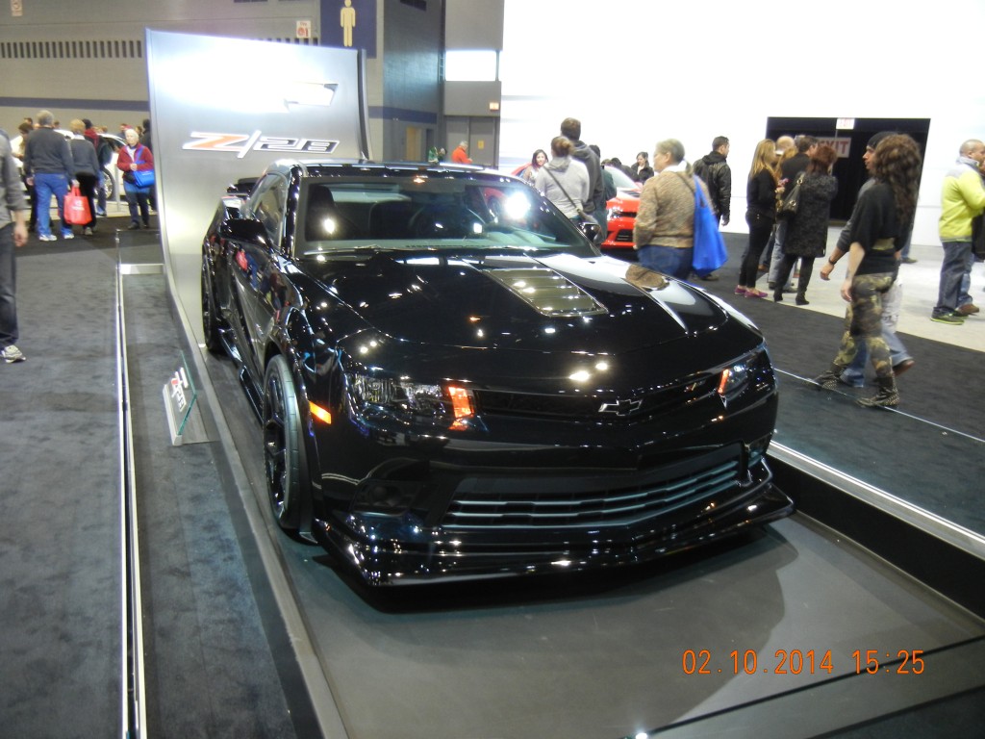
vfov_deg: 46.8
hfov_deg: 60.0
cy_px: 370
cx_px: 492
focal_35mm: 30
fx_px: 854
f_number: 3.5
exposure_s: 1/28.4
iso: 400
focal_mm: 5.4
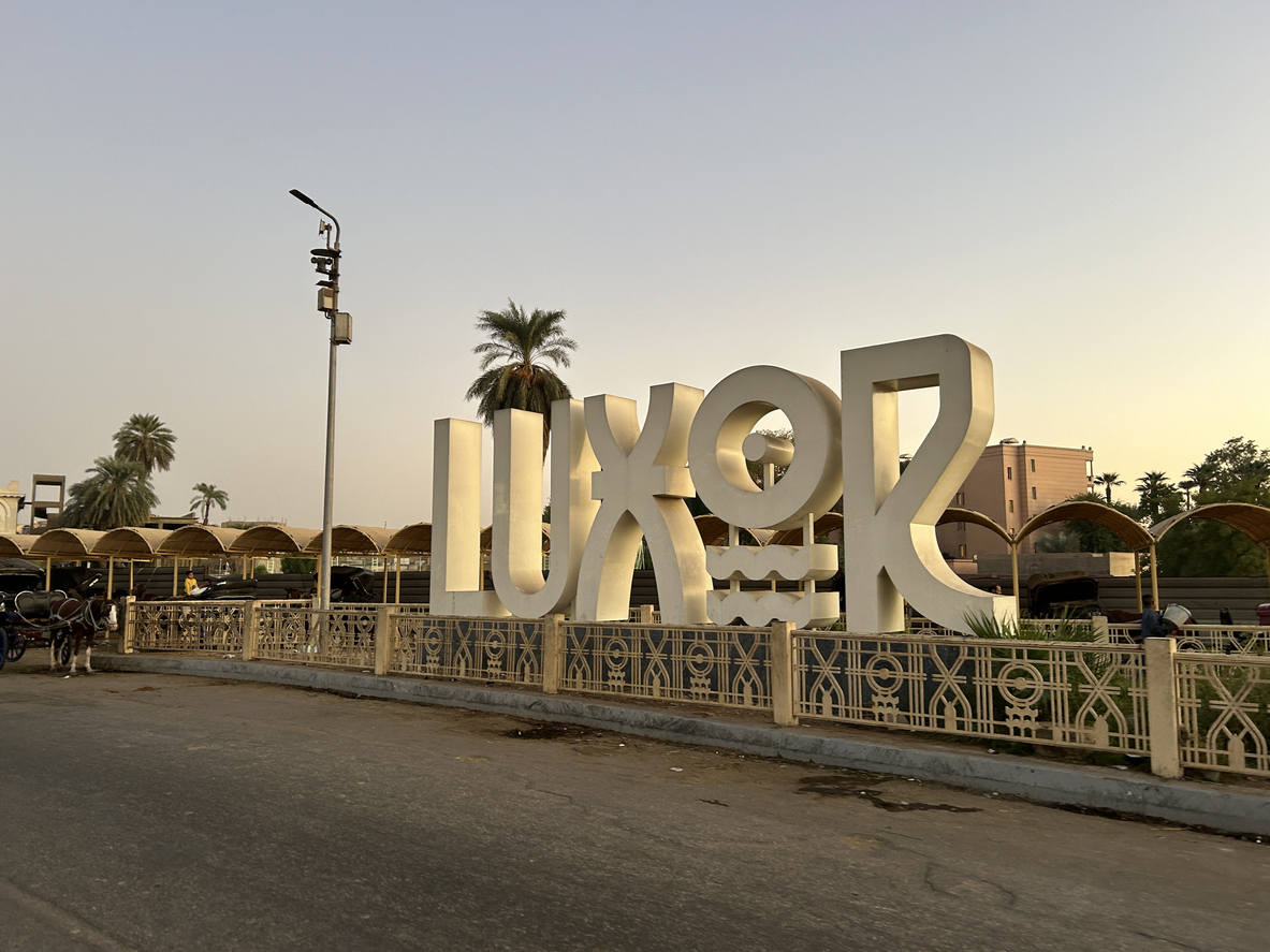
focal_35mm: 26
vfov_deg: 53.1
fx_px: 954
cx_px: 635
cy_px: 476
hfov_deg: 67.3
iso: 125
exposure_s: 1/50
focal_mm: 5.7
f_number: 1.5
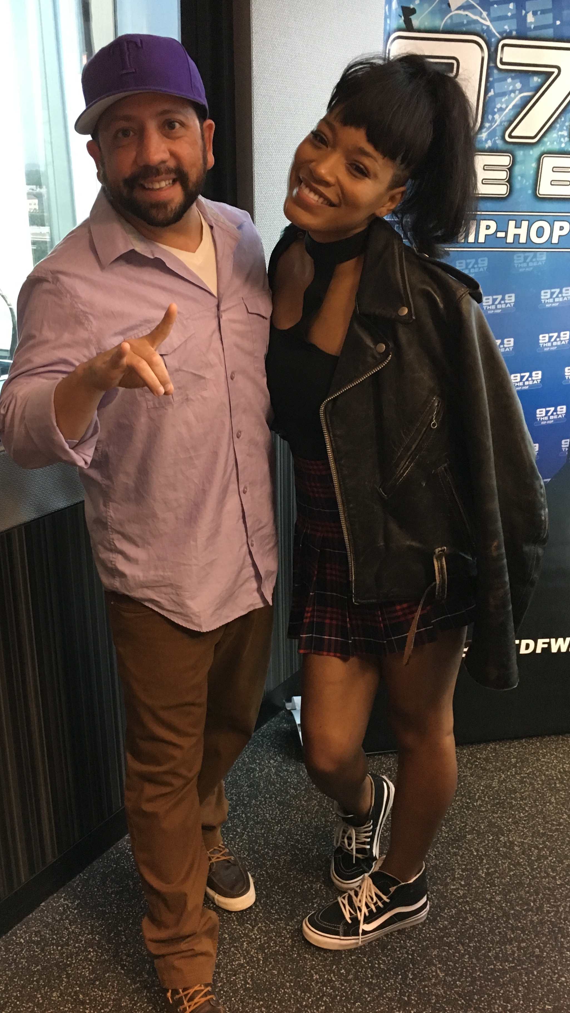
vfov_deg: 56.6
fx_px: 941
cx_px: 243
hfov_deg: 33.7
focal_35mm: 35
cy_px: 516
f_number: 2.2
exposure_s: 1/24
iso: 200
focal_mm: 4.15
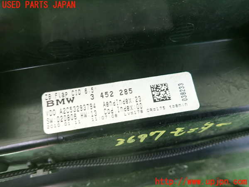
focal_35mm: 25
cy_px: 94
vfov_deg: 54.9
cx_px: 124
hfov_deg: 69.4
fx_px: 180
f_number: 2
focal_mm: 4.5
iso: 320
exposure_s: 1/30
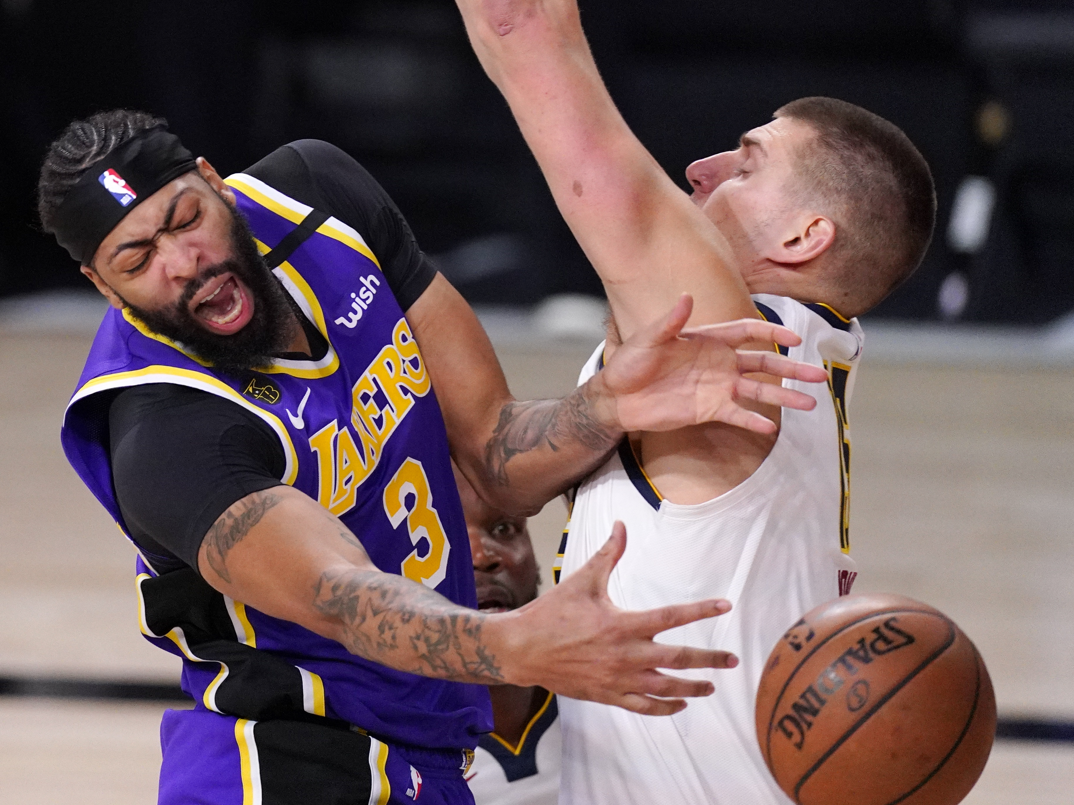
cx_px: 516
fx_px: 20167
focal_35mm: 650
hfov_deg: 3.1
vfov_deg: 2.3
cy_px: 403
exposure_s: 1/2000
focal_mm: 600
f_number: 4
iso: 8000
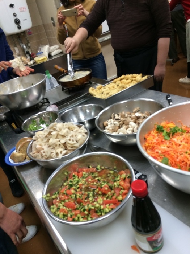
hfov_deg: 48.2
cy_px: 127
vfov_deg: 61.7
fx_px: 212
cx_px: 95
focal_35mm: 29
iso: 50
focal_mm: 4.15
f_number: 2.2
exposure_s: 1/30
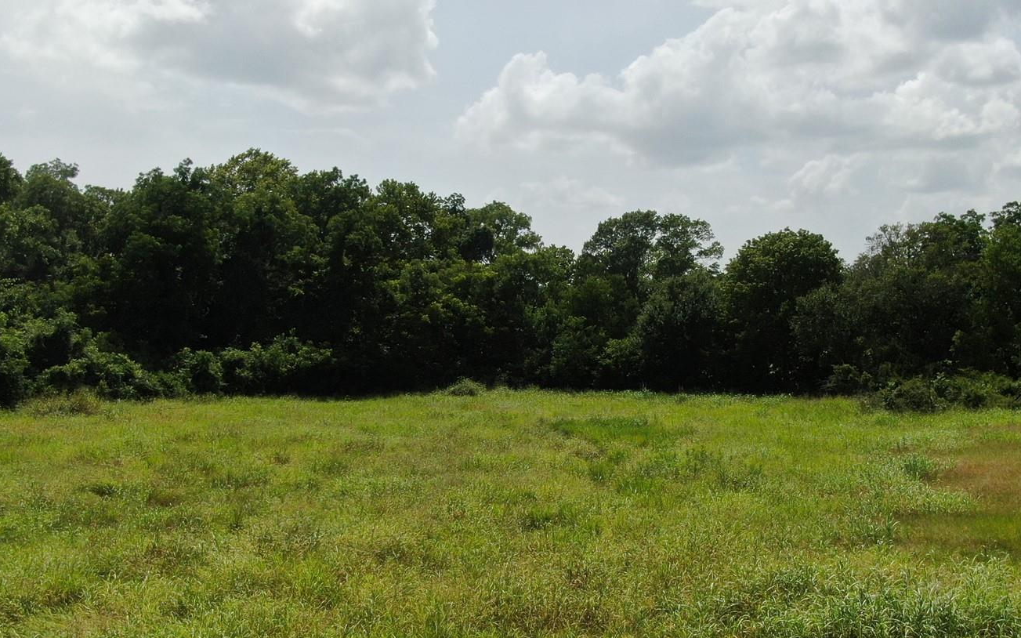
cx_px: 562
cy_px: 376
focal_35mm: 40
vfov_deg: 31.9
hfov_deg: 49.2
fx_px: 1113
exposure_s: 1/2500
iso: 100
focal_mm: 4.39
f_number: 2.8
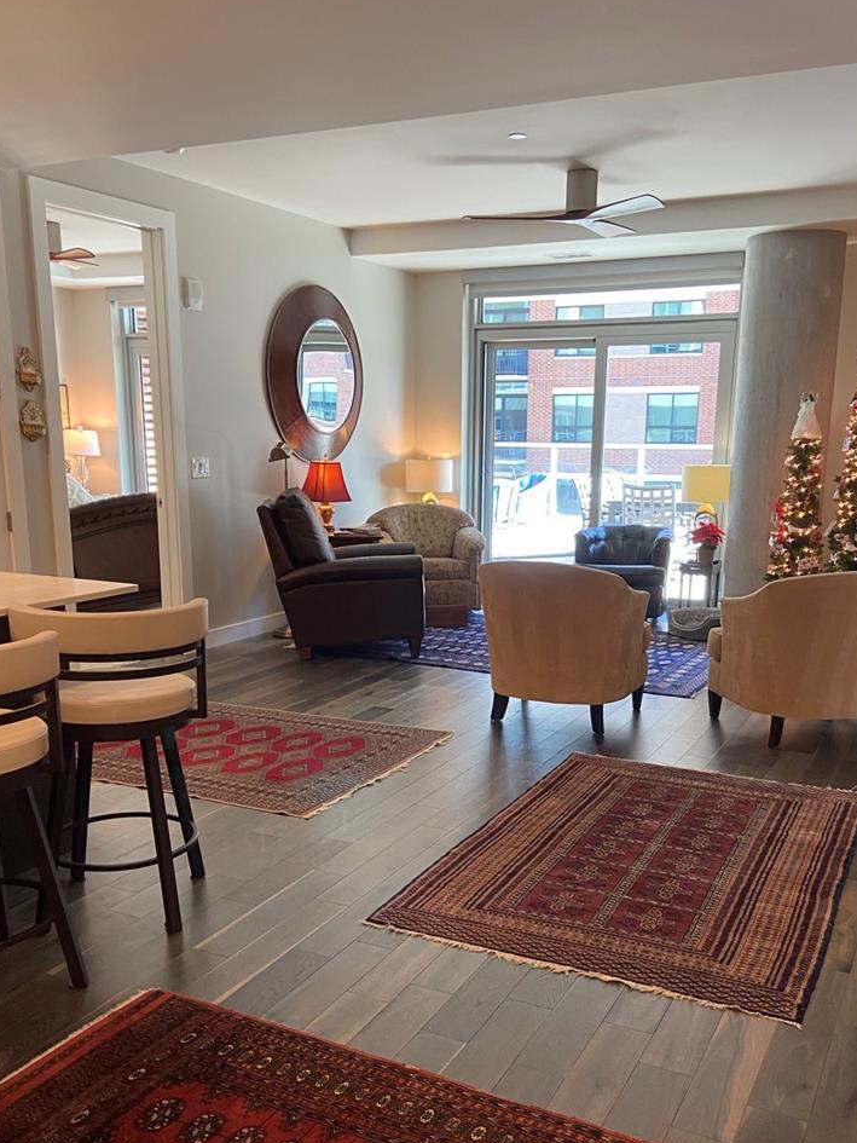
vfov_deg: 55.0
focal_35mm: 33
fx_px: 1089
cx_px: 442
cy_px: 672
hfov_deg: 42.9
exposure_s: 1/60
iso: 160
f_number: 1.8
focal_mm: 4.25
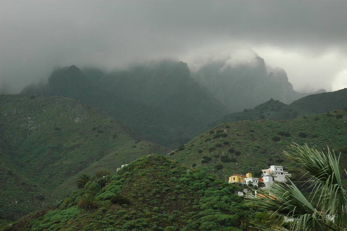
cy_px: 116
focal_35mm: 78
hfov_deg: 26.0
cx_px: 174
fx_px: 751
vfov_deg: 17.5
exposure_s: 1/60
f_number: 6.3
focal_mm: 52
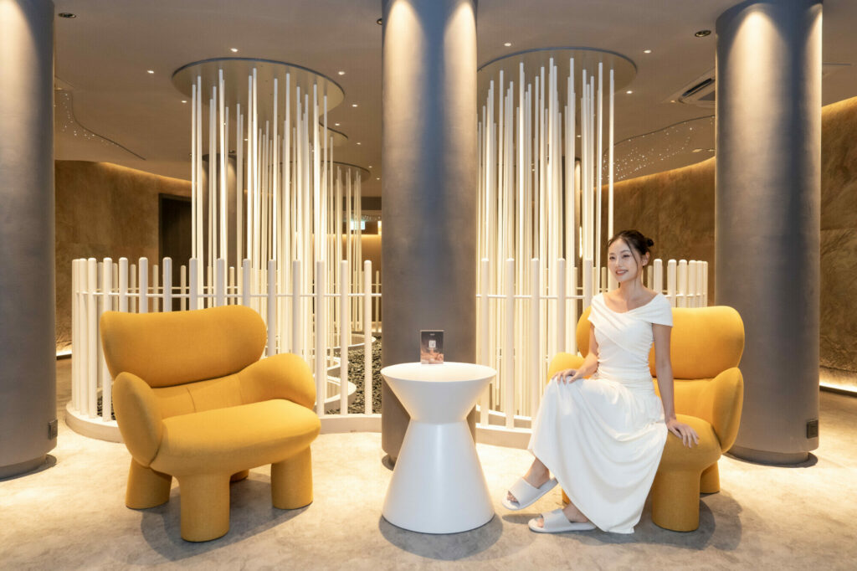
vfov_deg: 53.1
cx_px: 428
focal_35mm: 24
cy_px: 286
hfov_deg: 73.8
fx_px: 571
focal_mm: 24
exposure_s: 1/40
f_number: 4
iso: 2500
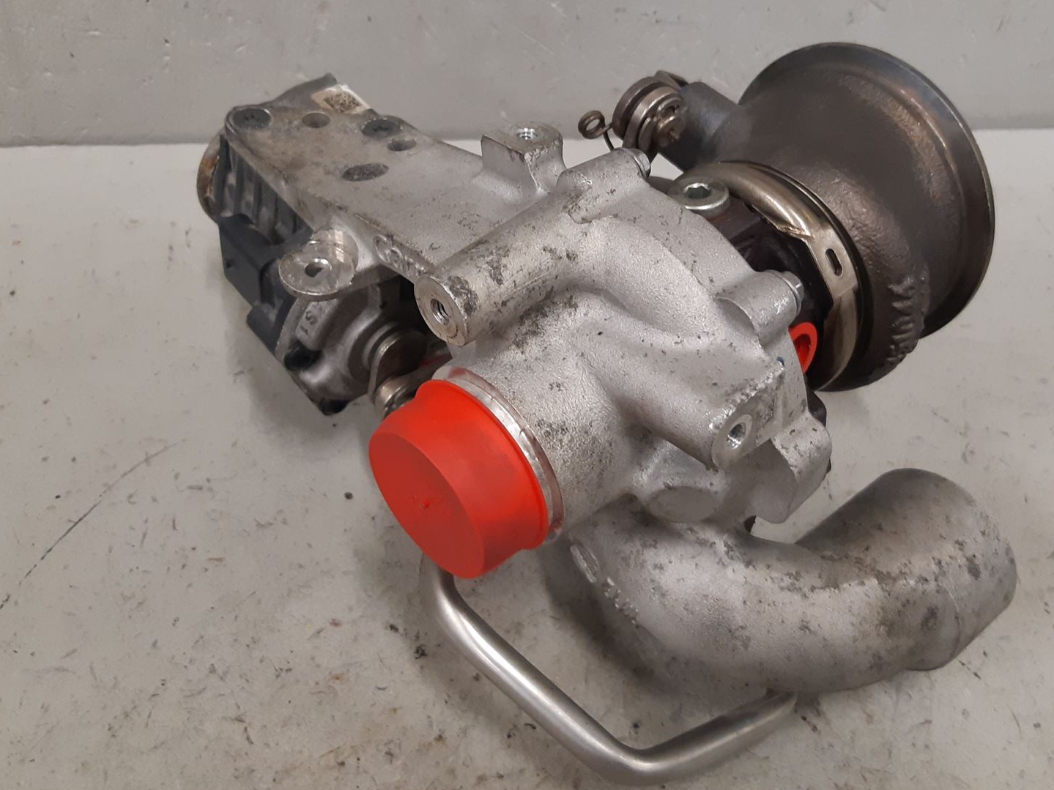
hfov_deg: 50.1
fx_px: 1126
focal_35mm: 37
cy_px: 354
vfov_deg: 38.6
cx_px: 560
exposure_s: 1/50
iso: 160
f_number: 1.7
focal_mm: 3.93
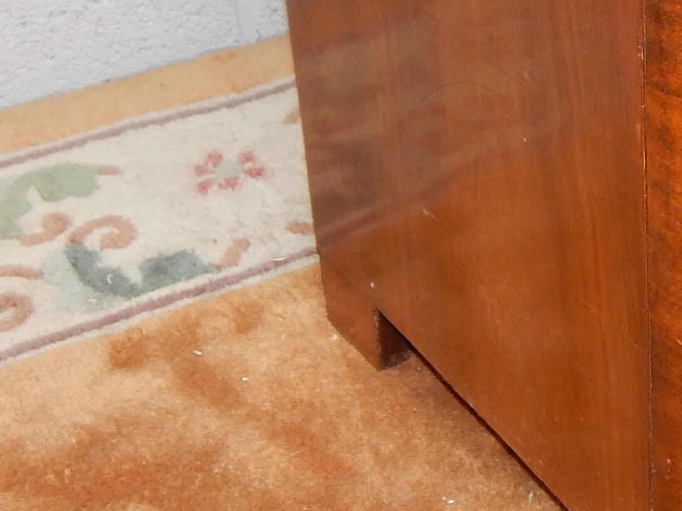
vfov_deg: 15.7
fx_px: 1832
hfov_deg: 20.3
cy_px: 26
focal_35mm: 93
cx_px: 717
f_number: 3.2
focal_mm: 5.6
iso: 200
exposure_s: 1/30
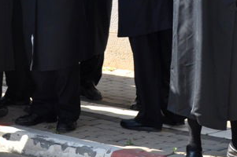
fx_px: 1175
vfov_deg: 7.6
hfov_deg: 11.5
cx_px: 47
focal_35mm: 179
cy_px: -13
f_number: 8
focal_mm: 35
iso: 200
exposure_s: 1/200
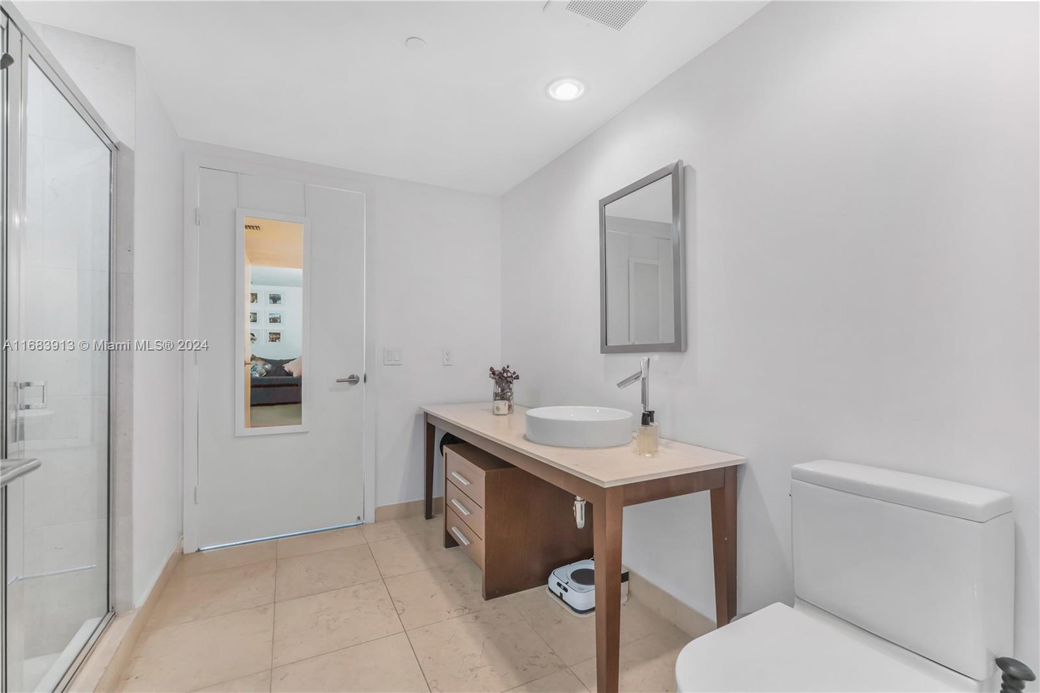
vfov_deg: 77.3
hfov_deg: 100.4
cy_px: 346
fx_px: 433
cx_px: 520
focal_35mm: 15
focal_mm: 15
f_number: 8
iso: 8000
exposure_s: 1/30
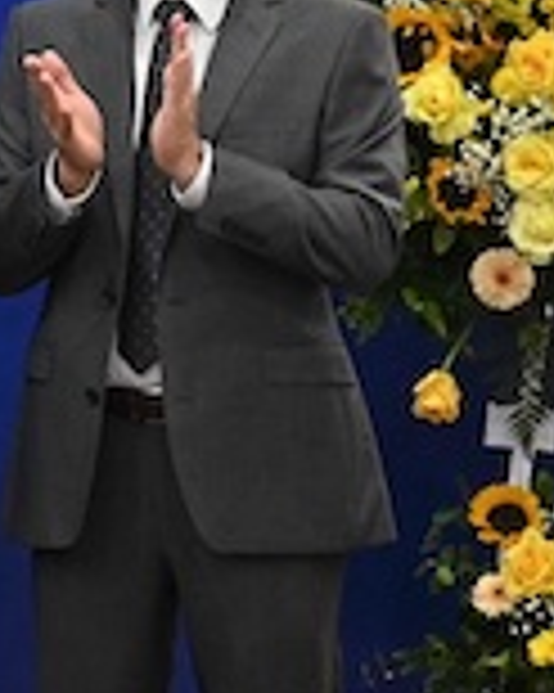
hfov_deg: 3.0
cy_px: -184
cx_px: -1390
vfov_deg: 3.8
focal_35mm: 505
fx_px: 10360
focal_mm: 70
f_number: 3.5
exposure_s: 1/200
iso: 2500
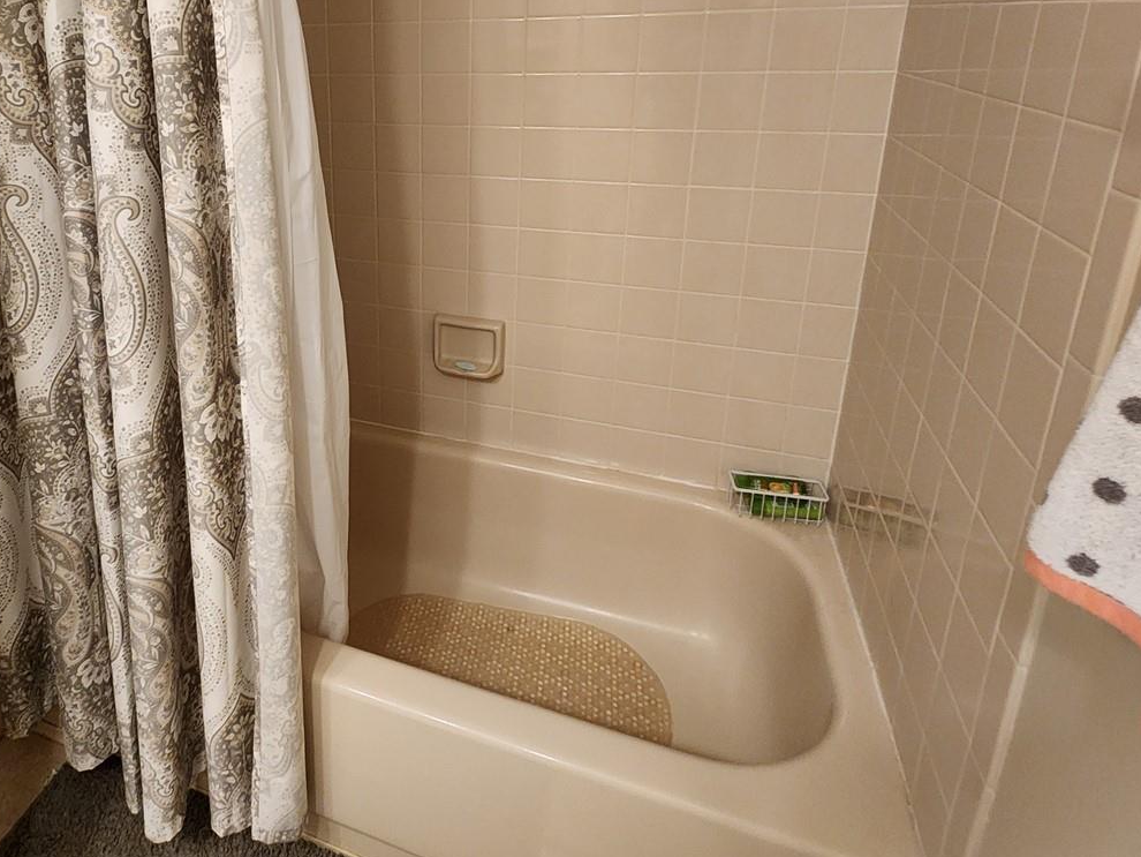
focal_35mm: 21
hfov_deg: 75.1
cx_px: 333
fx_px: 692
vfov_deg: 60.9
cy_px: 246
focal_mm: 2.2
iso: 500
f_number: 2.2
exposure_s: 1/30
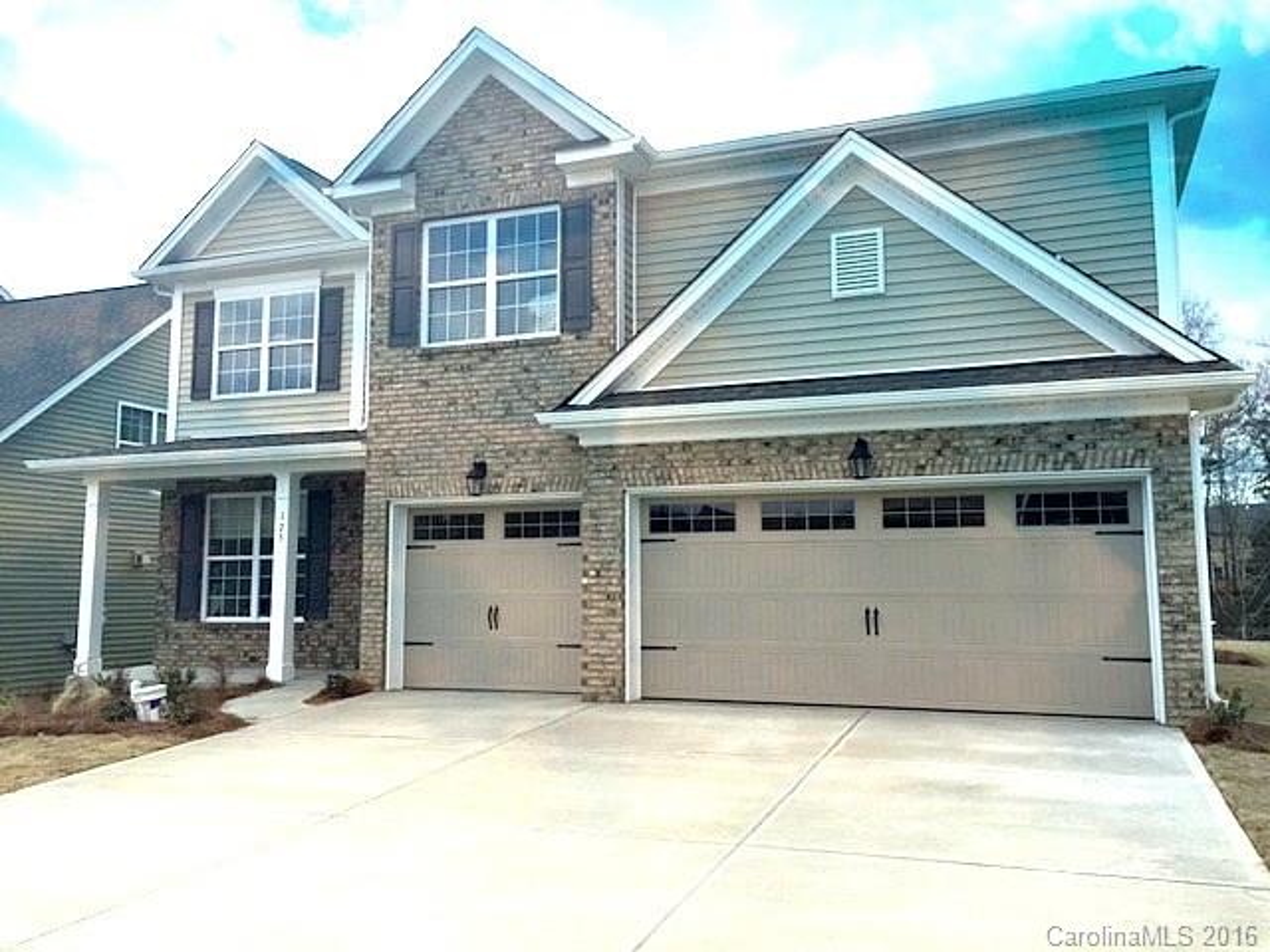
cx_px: 635
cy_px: 476
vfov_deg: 48.2
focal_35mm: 29
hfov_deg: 61.7
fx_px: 1064
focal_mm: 4.15
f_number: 2.2
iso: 32
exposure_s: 1/2639
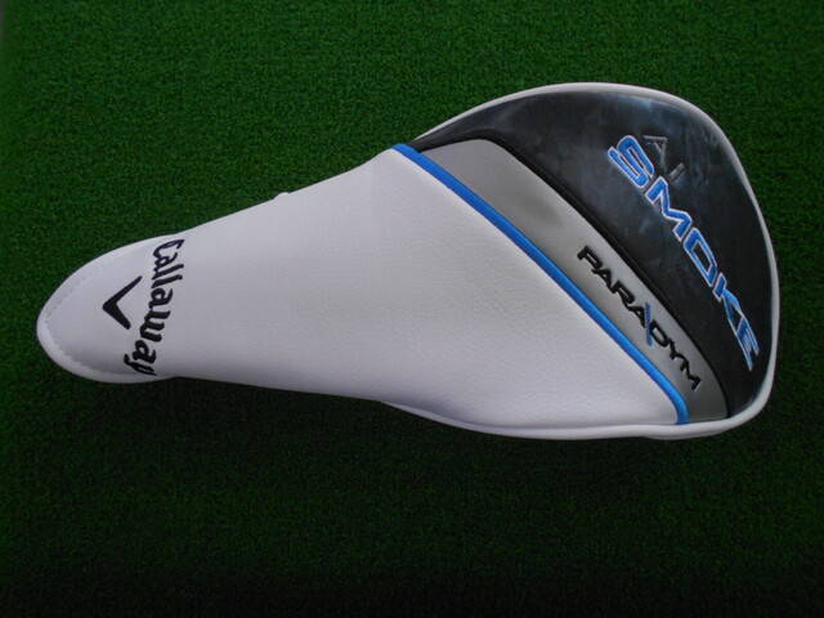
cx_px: 412
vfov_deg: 53.1
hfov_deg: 67.3
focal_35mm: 26
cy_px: 309
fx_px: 619
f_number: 3.2
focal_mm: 4.6
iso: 320
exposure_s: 1/250
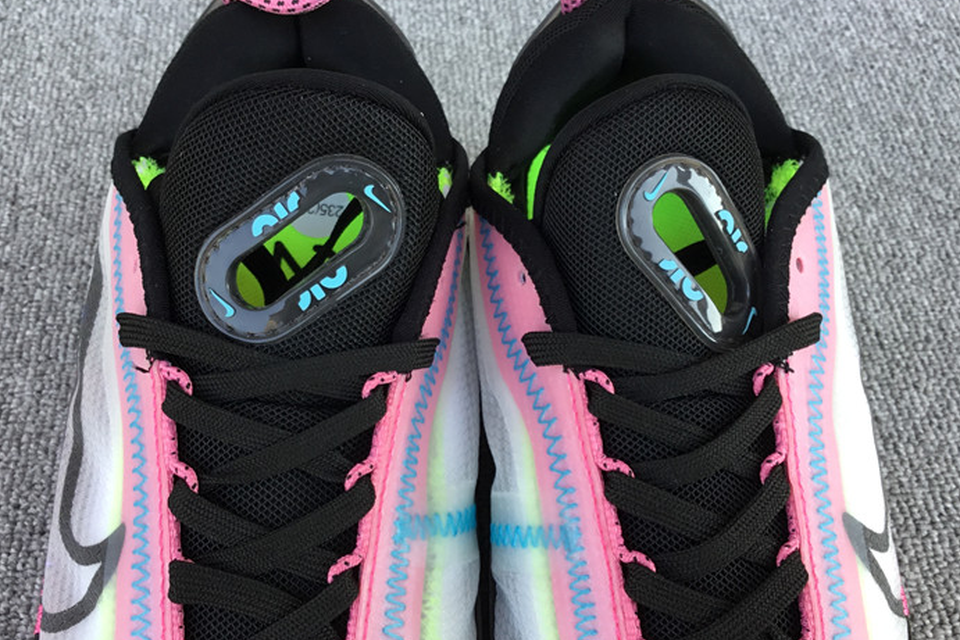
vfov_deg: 31.9
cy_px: 337
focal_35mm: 42
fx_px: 1120
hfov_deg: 46.4
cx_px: 458
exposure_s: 1/100
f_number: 2.4
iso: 32
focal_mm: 3.3
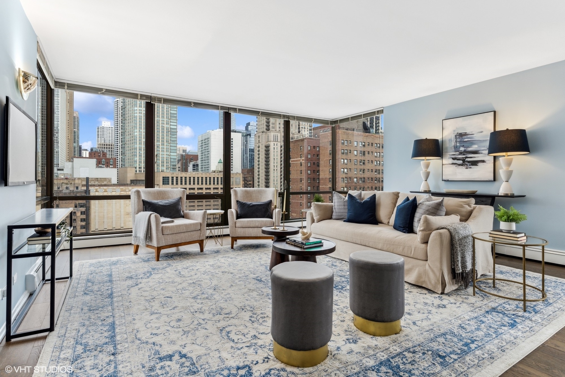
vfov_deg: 67.4
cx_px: 282
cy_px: 188
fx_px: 282
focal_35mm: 18
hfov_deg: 90.0
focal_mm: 18
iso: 320
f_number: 8
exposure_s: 1/50
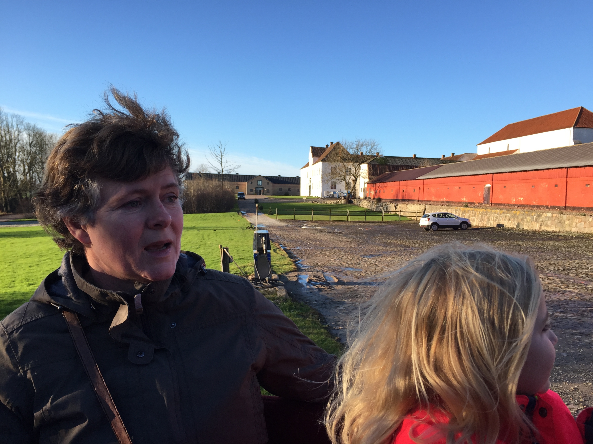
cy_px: 222
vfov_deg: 48.2
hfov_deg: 61.7
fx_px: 497
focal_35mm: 29
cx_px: 296
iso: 32
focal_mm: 4.15
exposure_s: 1/659
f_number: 2.2
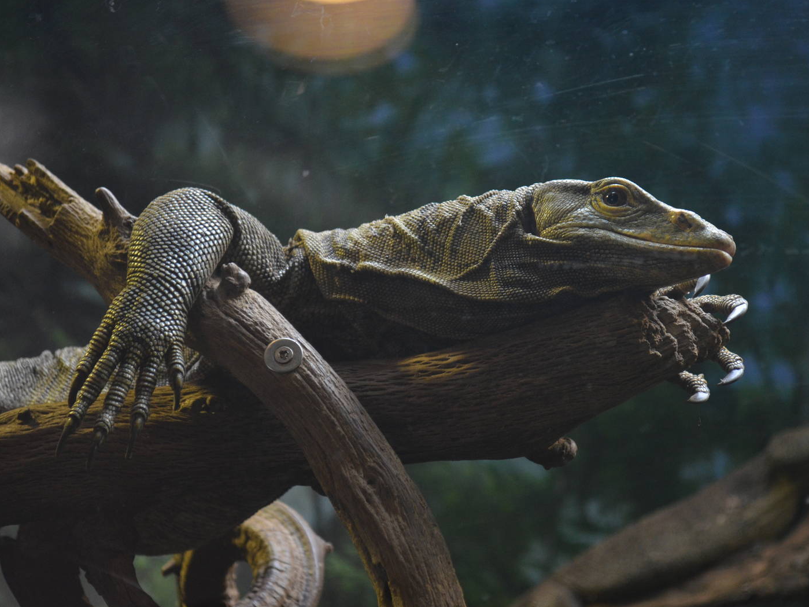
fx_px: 2116
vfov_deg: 16.3
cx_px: 442
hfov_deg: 21.6
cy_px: 306
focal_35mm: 91
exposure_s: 1/30
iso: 1100
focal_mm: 55
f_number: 5.6
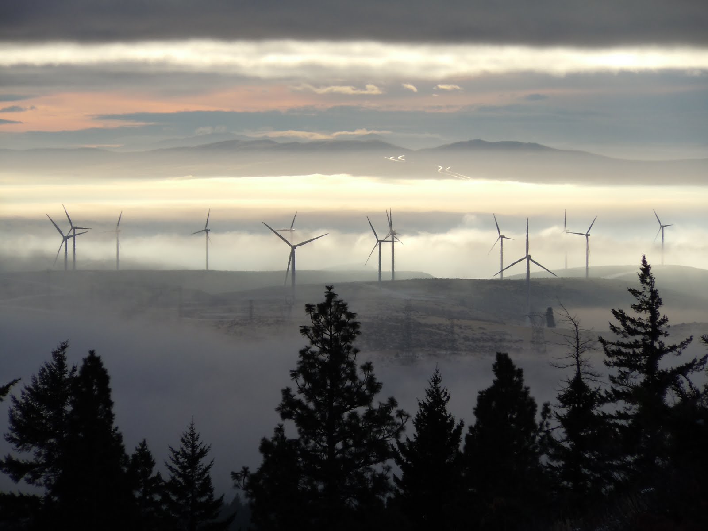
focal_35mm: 196
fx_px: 4009
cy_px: 266
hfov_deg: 10.1
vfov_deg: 7.6
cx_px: 354
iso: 100
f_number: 5.6
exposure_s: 1/640
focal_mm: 35
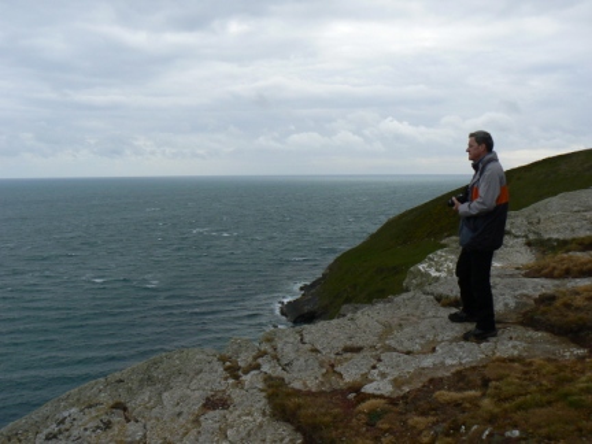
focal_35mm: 36
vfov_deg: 39.7
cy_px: 222
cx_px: 296
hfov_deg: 51.4
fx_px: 616
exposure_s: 1/500
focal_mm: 6
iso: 80
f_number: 6.3
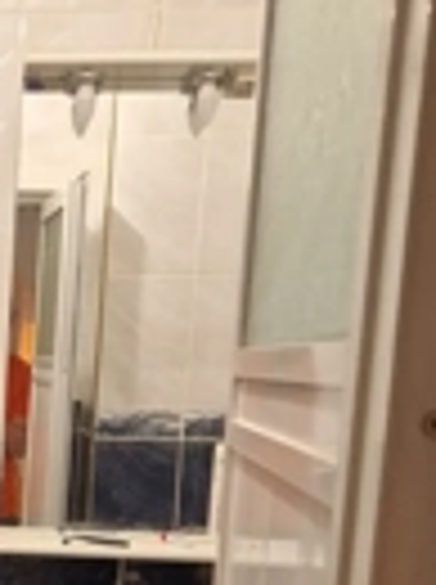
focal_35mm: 71
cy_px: 572
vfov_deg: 26.2
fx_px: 1196
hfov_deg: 19.0
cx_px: -139
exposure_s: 1/100
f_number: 1.8
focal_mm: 5.4
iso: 200
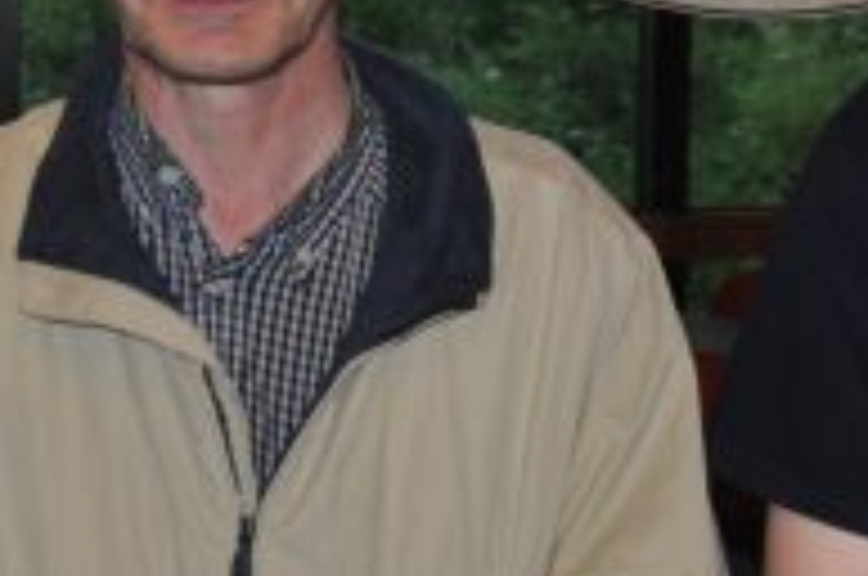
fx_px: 2806
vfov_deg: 11.6
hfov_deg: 17.3
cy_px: 20
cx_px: 792
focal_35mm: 117
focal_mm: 25
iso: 800
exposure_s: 1/60
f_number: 3.8
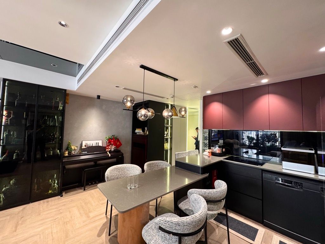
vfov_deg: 85.7
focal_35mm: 14
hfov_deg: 102.1
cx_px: 162
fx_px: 131
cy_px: 122
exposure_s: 1/50
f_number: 2.2
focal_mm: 2.22
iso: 250
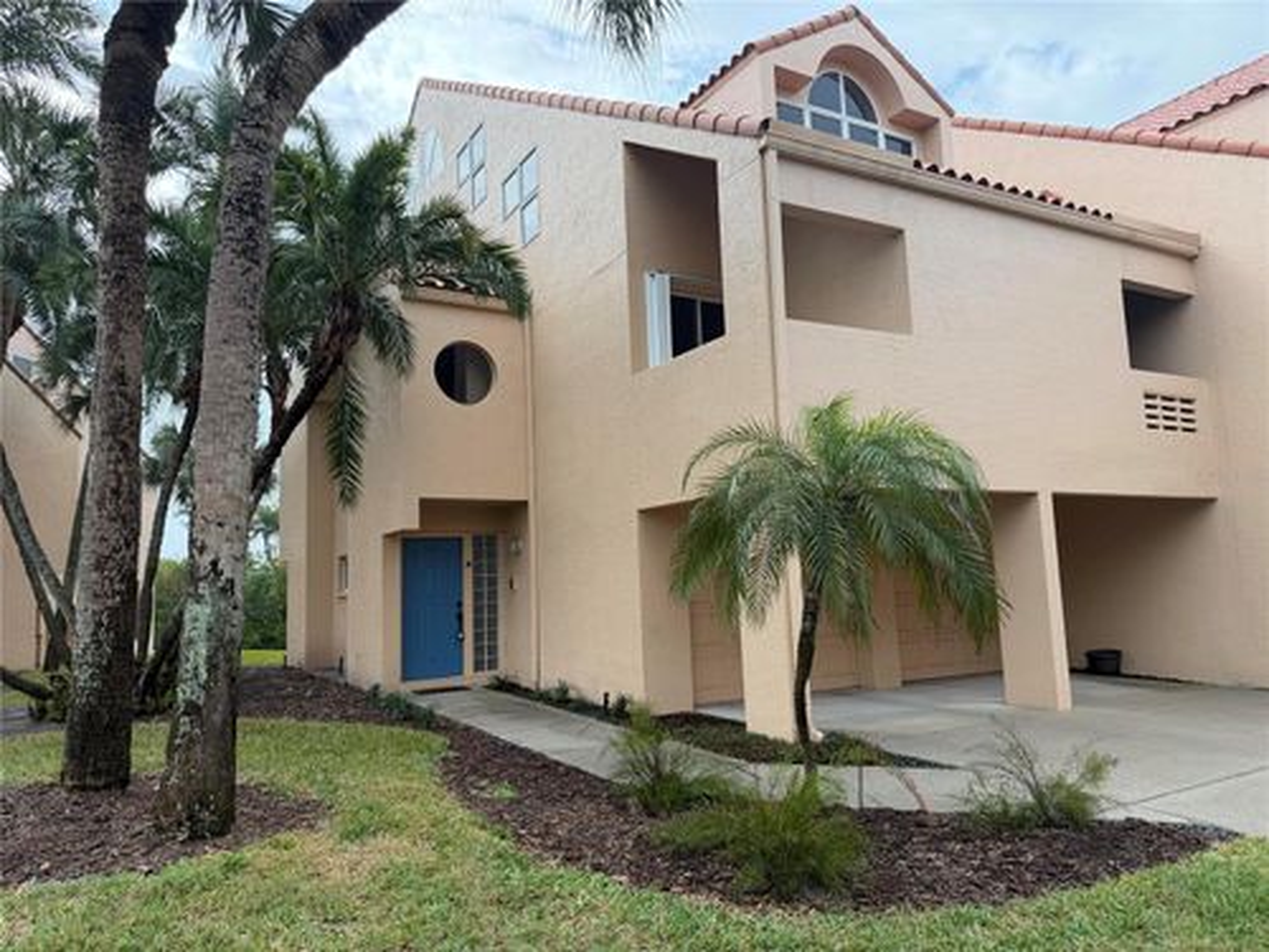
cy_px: 476
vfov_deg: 56.8
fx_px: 880
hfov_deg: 71.6
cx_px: 634
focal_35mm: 24
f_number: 1.78
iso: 100
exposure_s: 1/1005
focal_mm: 6.76
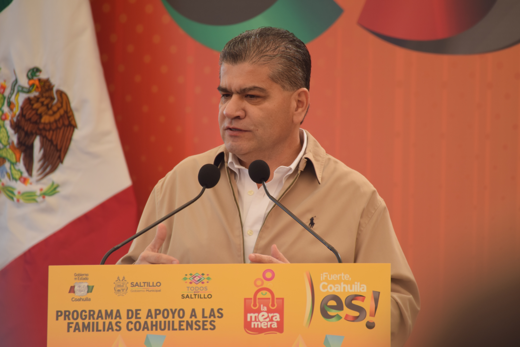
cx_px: 260
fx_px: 10832
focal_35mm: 750
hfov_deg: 2.7
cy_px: 174
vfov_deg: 1.8
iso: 200
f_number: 6.3
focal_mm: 500
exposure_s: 1/250
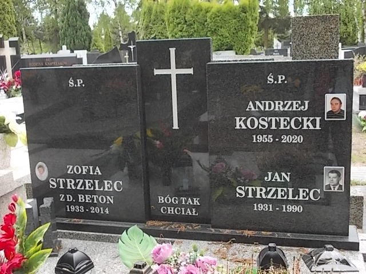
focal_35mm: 43
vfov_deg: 33.6
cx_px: 183
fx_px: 455
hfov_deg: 43.9
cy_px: 137
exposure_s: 1/100
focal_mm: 6.1
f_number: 3.3
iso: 80
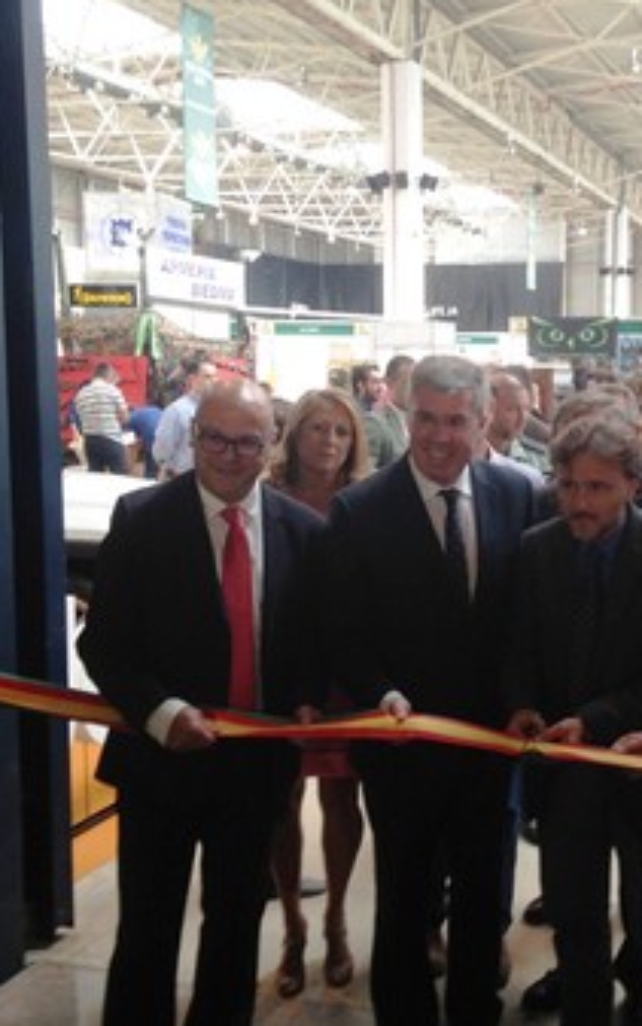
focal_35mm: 47
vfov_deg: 42.6
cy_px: 511
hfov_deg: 26.8
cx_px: 528
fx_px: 1314
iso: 50
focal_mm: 4.12
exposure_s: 1/24
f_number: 2.4
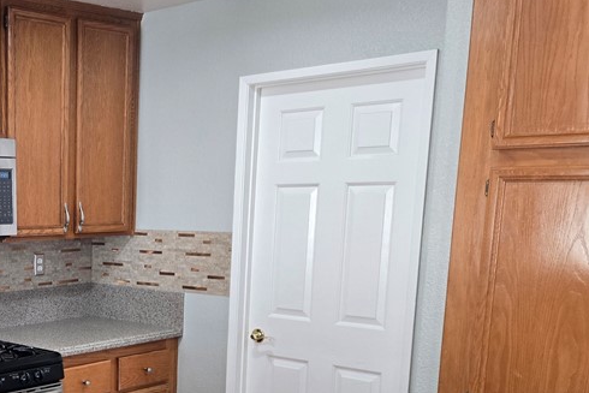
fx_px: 818
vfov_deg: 26.1
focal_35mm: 50
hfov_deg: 35.9
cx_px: 5
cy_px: 358
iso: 160
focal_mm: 5.4
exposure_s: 1/120
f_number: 1.8
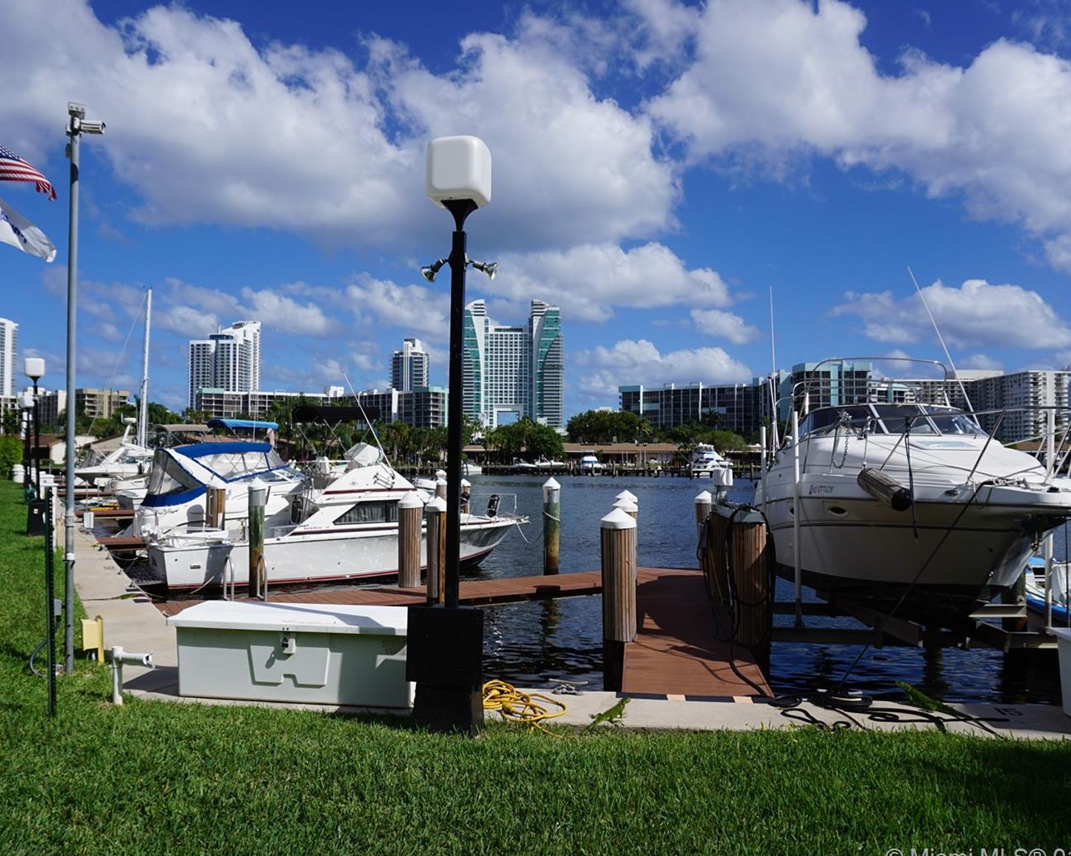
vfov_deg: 51.5
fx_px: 887
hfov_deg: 62.1
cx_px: 490
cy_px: 432
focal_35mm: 28
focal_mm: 16
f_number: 5
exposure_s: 1/1600
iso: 100
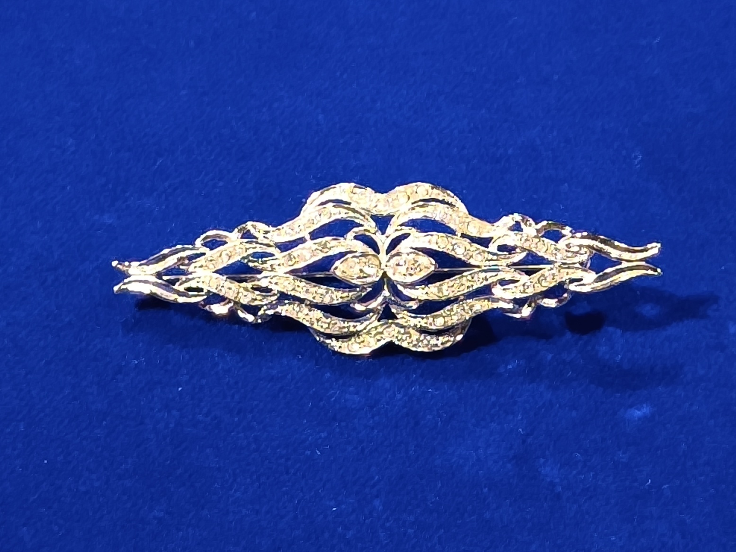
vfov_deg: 14.9
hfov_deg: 19.8
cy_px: 275
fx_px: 2105
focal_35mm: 99
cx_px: 379
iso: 2500
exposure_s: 1/1250
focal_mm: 6.57
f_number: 1.6
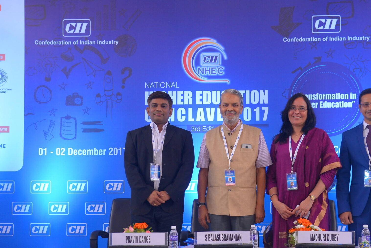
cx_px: 227
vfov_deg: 21.2
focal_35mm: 64
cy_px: 158
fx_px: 660
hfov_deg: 31.3
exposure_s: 1/125
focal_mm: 38
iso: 1000
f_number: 4.5
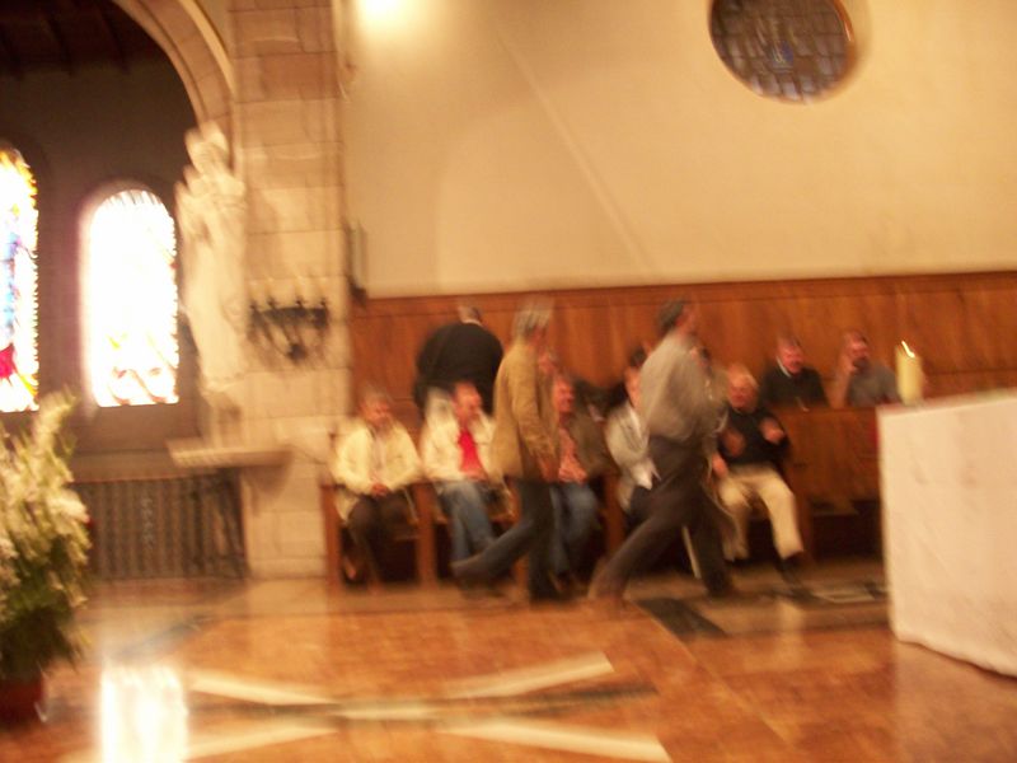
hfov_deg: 50.1
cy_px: 382
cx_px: 508
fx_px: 1087
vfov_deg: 38.7
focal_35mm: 37
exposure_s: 1/12.9
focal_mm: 6.2
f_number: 2.8
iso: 160
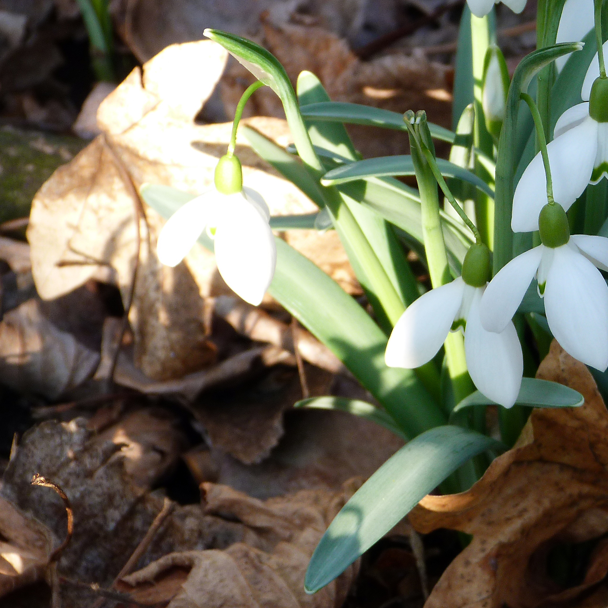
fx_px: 4630
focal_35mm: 233
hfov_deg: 7.5
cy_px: 135
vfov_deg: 7.5
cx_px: 558
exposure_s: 1/60
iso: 100
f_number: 3.6
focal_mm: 22.7
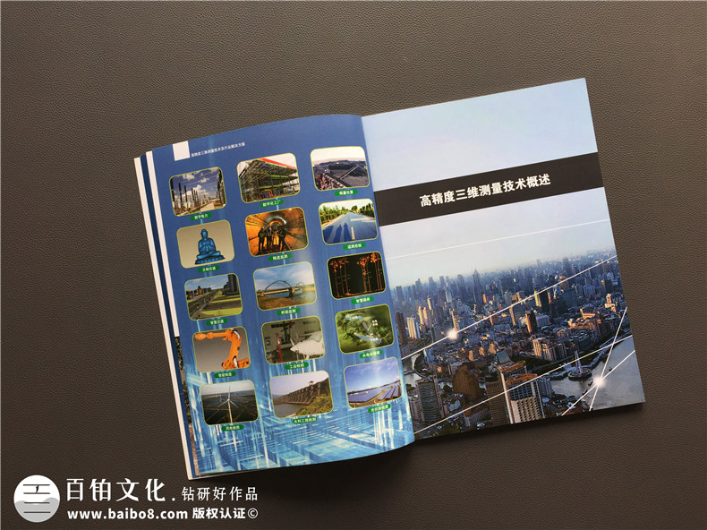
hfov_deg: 61.7
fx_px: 592
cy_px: 265
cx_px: 354
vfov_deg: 48.2
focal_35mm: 29
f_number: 2.2
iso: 40
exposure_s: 1/50
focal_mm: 4.15
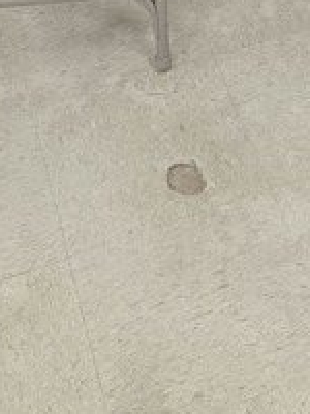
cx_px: 376
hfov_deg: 12.3
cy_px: -540
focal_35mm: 118
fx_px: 1409
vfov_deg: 13.1
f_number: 1.8
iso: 125
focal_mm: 5.4
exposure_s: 1/180
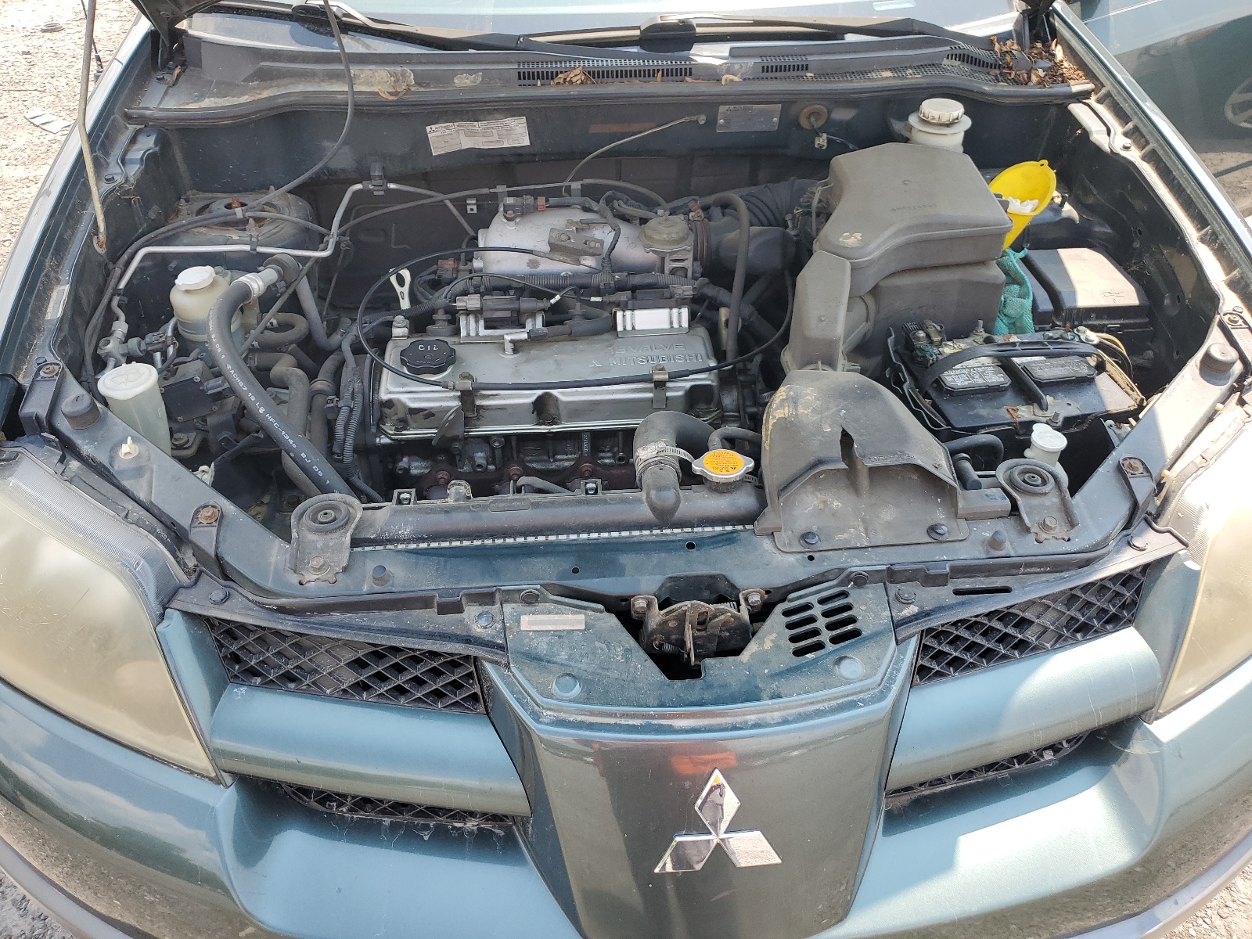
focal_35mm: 26
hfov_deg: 67.3
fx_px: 940
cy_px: 470
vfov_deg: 53.1
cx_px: 626
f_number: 1.5
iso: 50
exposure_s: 1/667
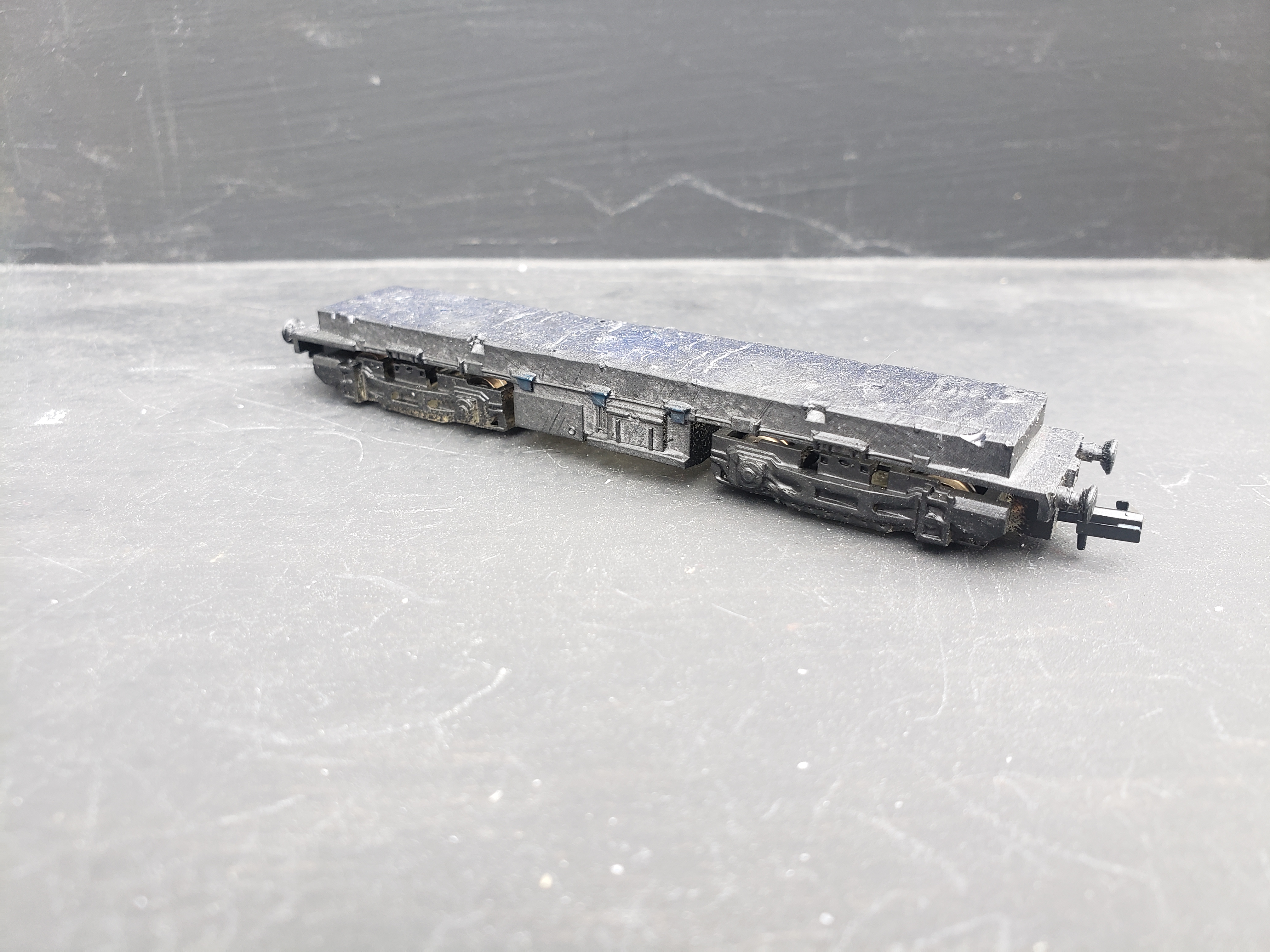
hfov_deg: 67.3
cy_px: 476
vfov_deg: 53.1
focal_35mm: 26
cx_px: 635
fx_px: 954
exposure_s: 1/50
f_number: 2.4
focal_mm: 4.3
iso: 125
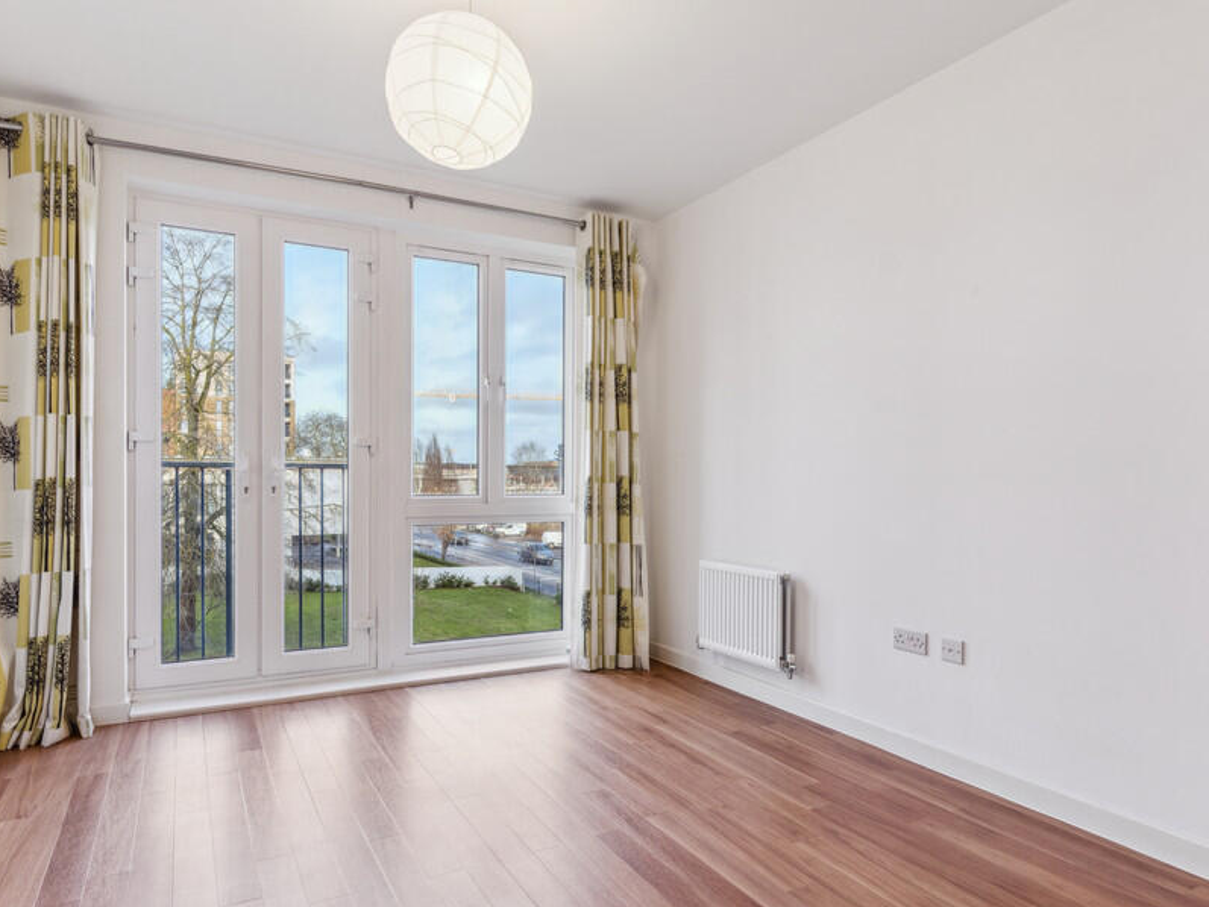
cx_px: 578
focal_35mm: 21
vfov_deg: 63.4
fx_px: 734
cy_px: 482
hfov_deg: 78.9
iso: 800
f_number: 5.6
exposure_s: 1/80
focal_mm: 17
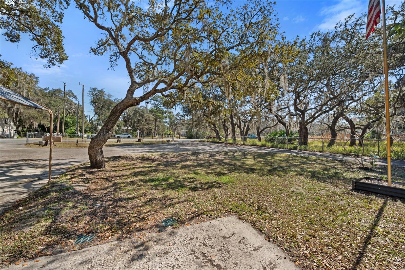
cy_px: 135
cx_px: 202
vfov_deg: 81.2
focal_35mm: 14
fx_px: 158
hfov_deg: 104.2
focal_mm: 14
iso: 250
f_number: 6.3
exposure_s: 1/500
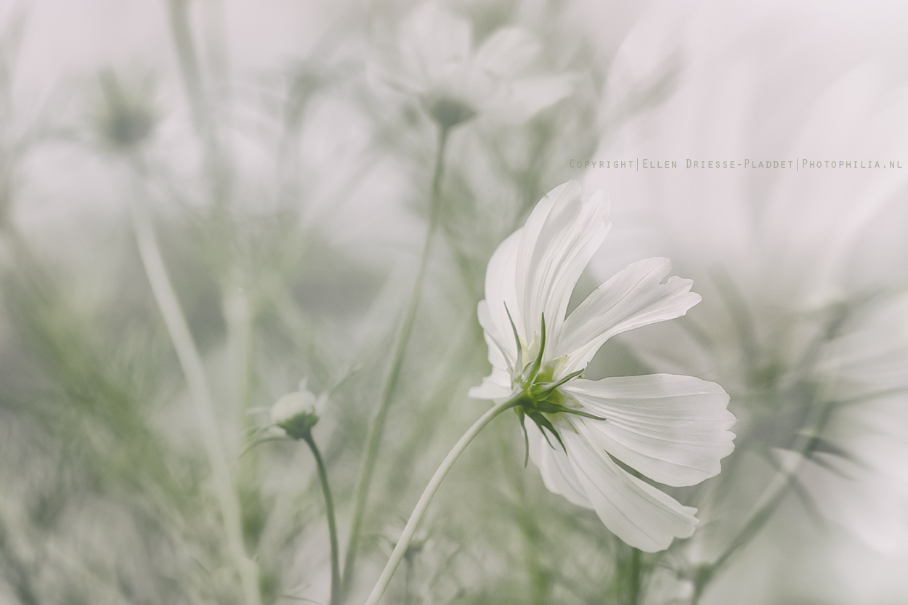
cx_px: 454
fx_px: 5674
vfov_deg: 6.1
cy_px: 302
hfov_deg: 9.1
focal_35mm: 225
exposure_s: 1/4000
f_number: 6.3
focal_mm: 150
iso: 800
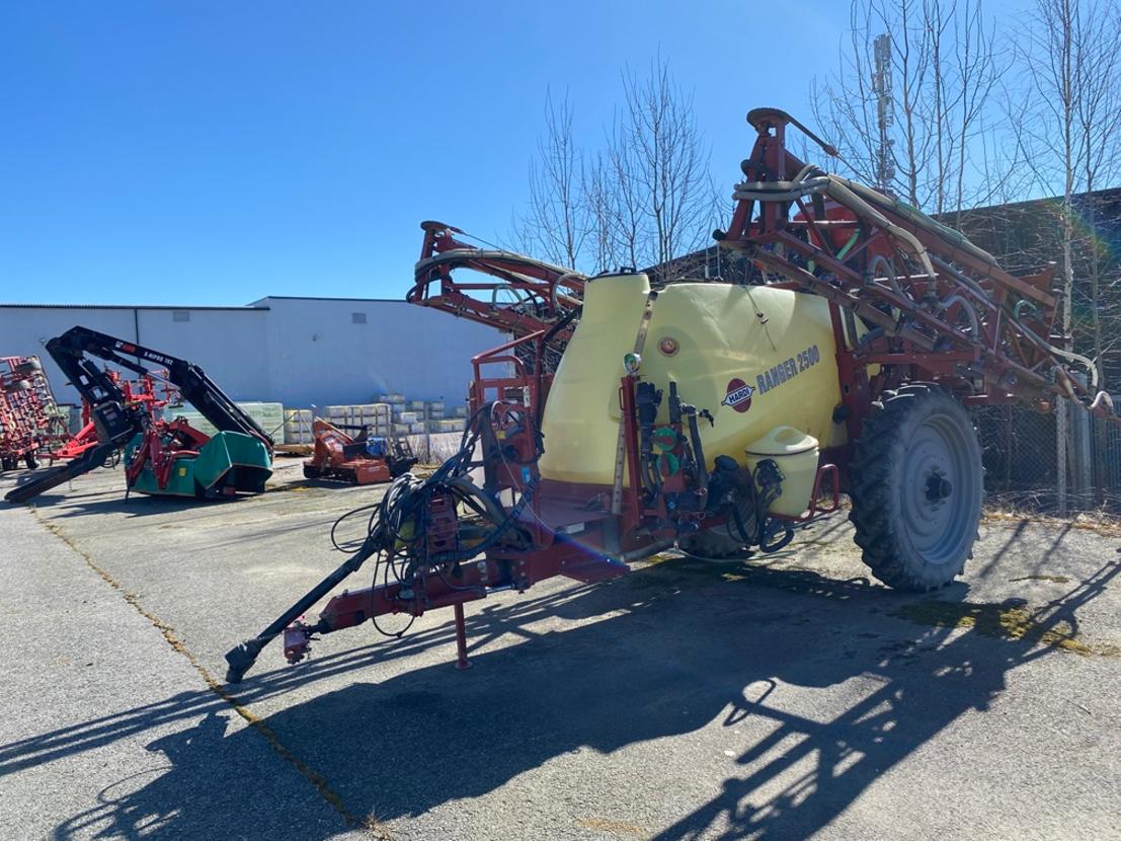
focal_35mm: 26
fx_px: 842
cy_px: 420
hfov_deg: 67.3
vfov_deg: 53.1
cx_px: 560
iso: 32
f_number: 1.8
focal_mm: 4.25
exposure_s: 1/2358
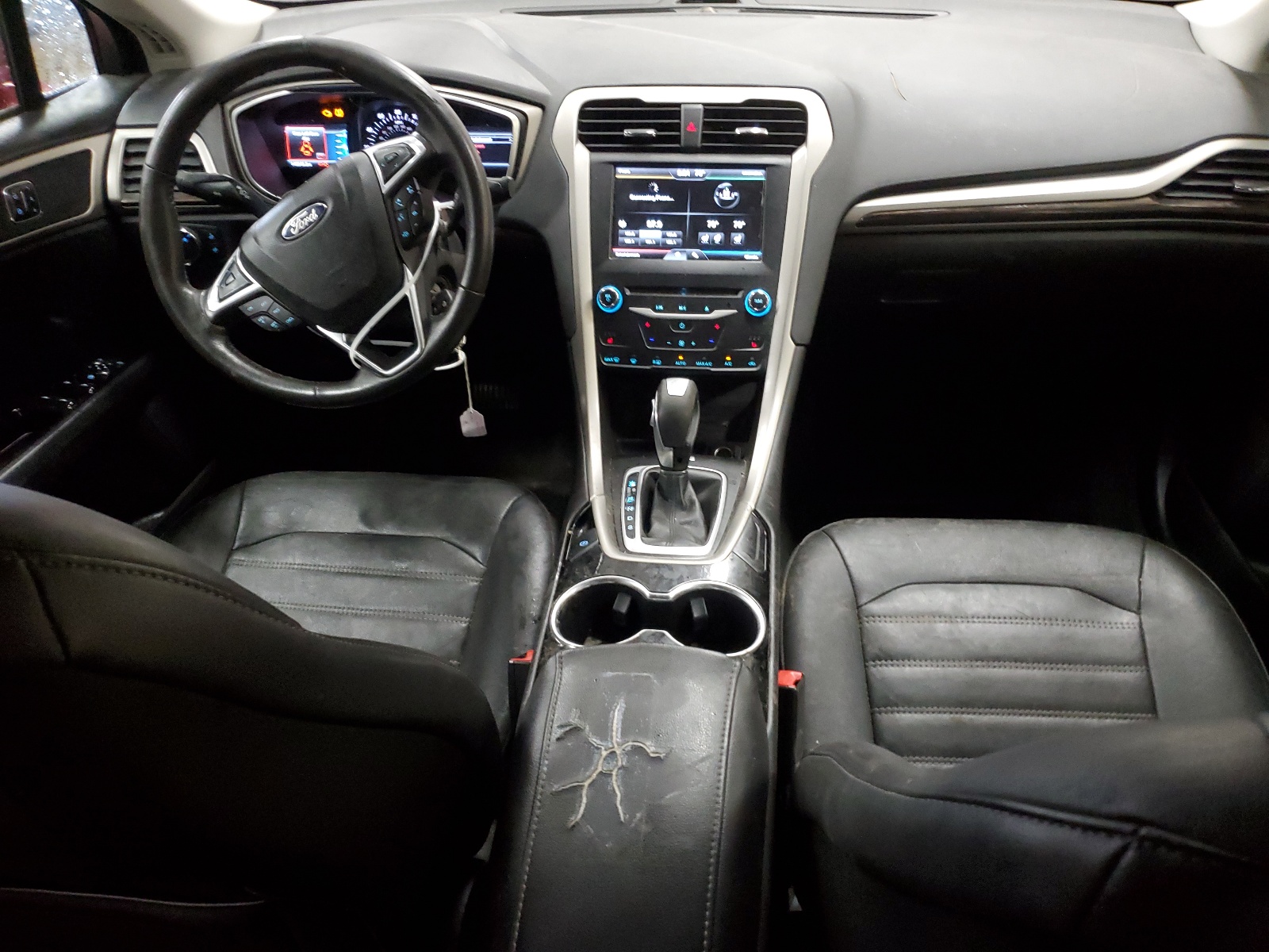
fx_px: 953
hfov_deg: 67.3
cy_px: 476
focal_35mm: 26
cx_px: 634
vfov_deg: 53.1
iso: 332
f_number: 1.5
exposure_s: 1/24
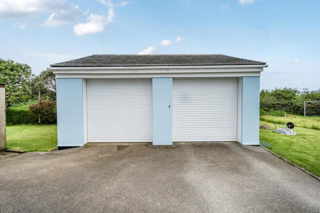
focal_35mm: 20
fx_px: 178
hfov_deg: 84.0
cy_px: 106
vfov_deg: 61.9
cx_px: 160
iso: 200
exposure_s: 1/80
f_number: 8
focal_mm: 20
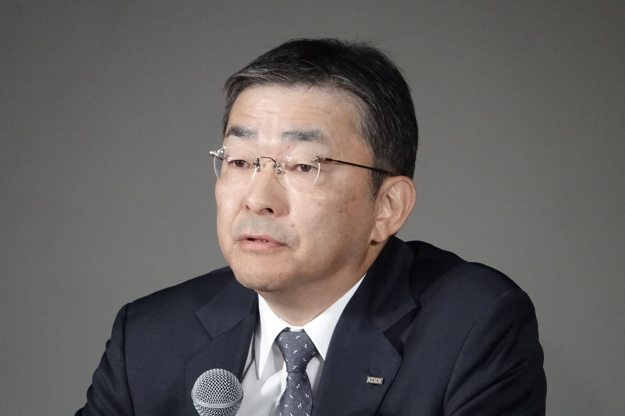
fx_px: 8142
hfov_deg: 4.4
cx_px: 312
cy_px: 208
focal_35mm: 469
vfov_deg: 2.9
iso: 5000
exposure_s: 1/1000
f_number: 4
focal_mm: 171.89
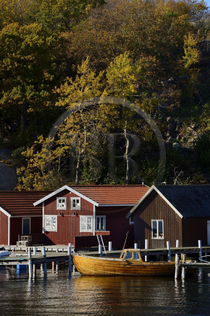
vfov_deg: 11.4
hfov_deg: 7.6
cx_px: 105
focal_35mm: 180
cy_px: 158
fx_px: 1578
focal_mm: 180
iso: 200
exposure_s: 1/320
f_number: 11
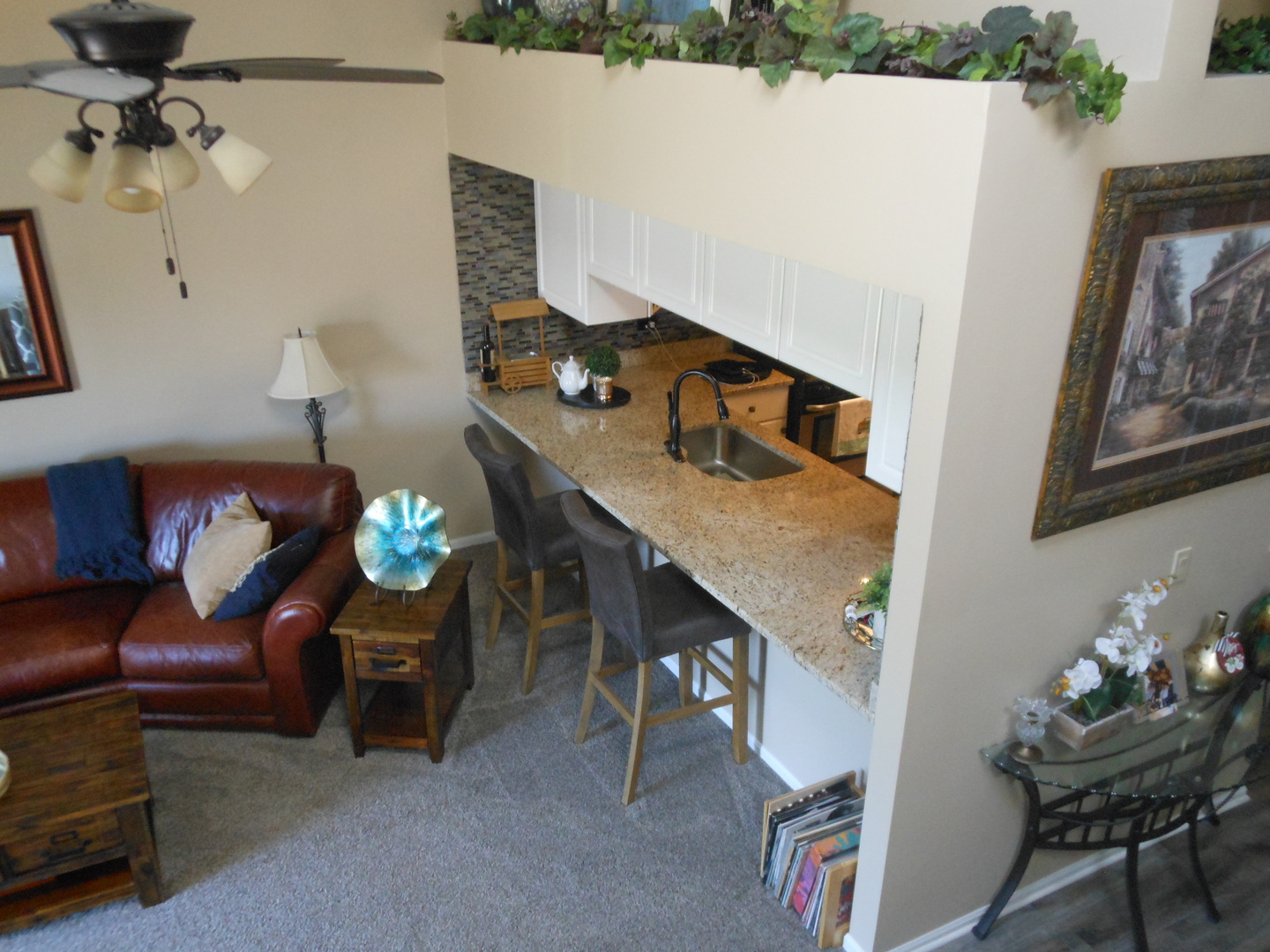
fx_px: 1064
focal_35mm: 29
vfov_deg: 48.2
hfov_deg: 61.7
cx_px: 635
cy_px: 476
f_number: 3.3
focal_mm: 5.2
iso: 400
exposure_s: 1/25
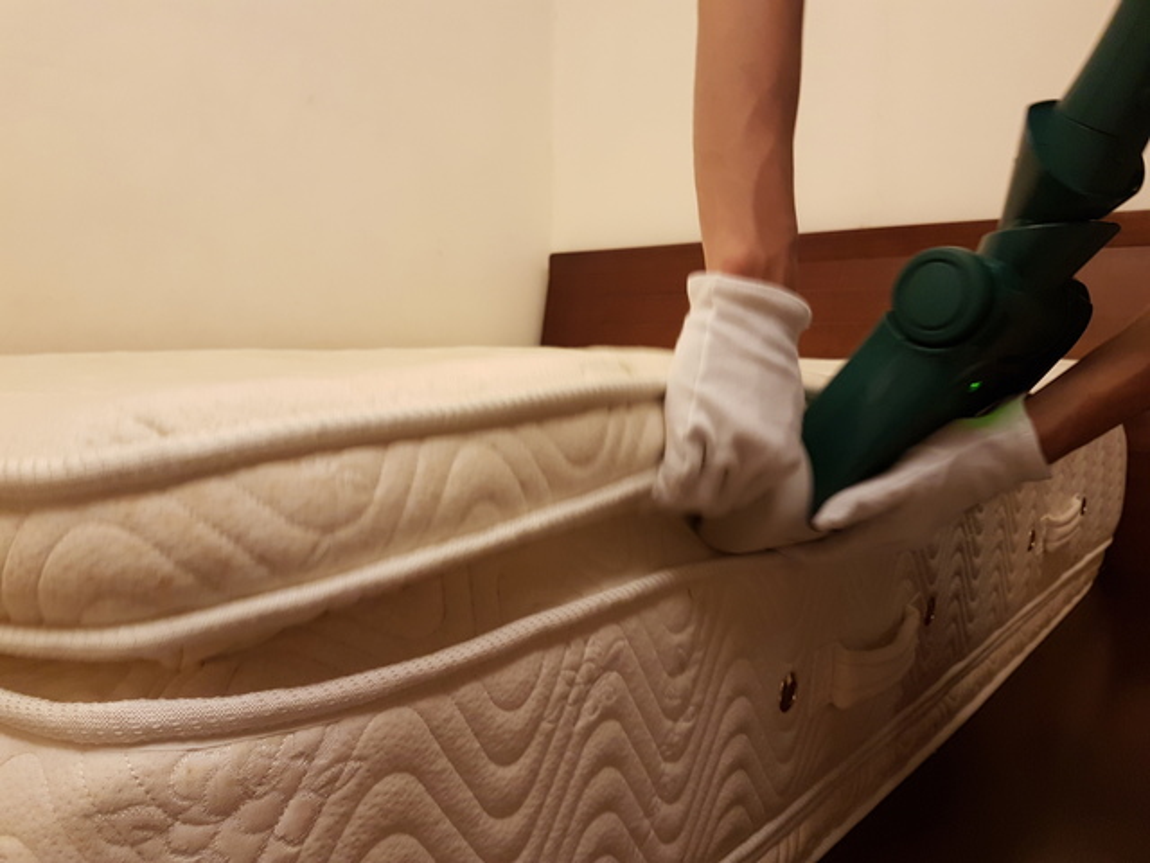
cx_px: 575
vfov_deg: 53.1
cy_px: 432
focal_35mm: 26
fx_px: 864
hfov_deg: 67.3
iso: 160
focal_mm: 4.2
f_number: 1.7
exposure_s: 1/24
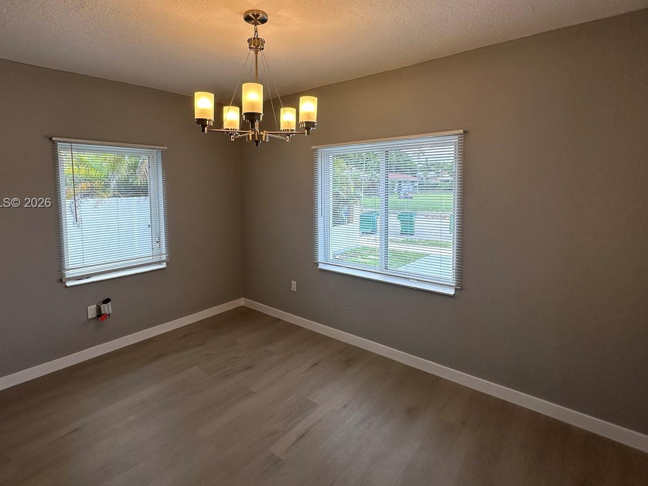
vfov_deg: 71.1
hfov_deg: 87.7
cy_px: 204
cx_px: 306
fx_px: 337
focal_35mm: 18
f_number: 2.2
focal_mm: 2.22
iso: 40
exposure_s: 1/179
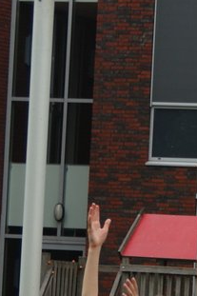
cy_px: 205
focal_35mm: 272
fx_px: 2232
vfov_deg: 7.6
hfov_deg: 5.1
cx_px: 62
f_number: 5
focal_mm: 55
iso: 100
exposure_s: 1/320
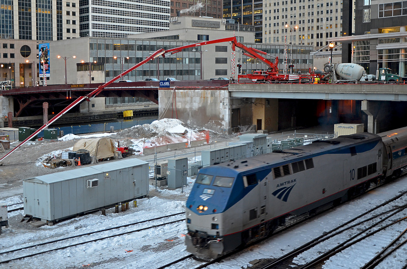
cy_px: 134
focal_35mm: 45
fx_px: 508
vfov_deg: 29.7
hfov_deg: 43.7
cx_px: 204
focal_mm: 30
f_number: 4.2
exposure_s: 1/40
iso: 800
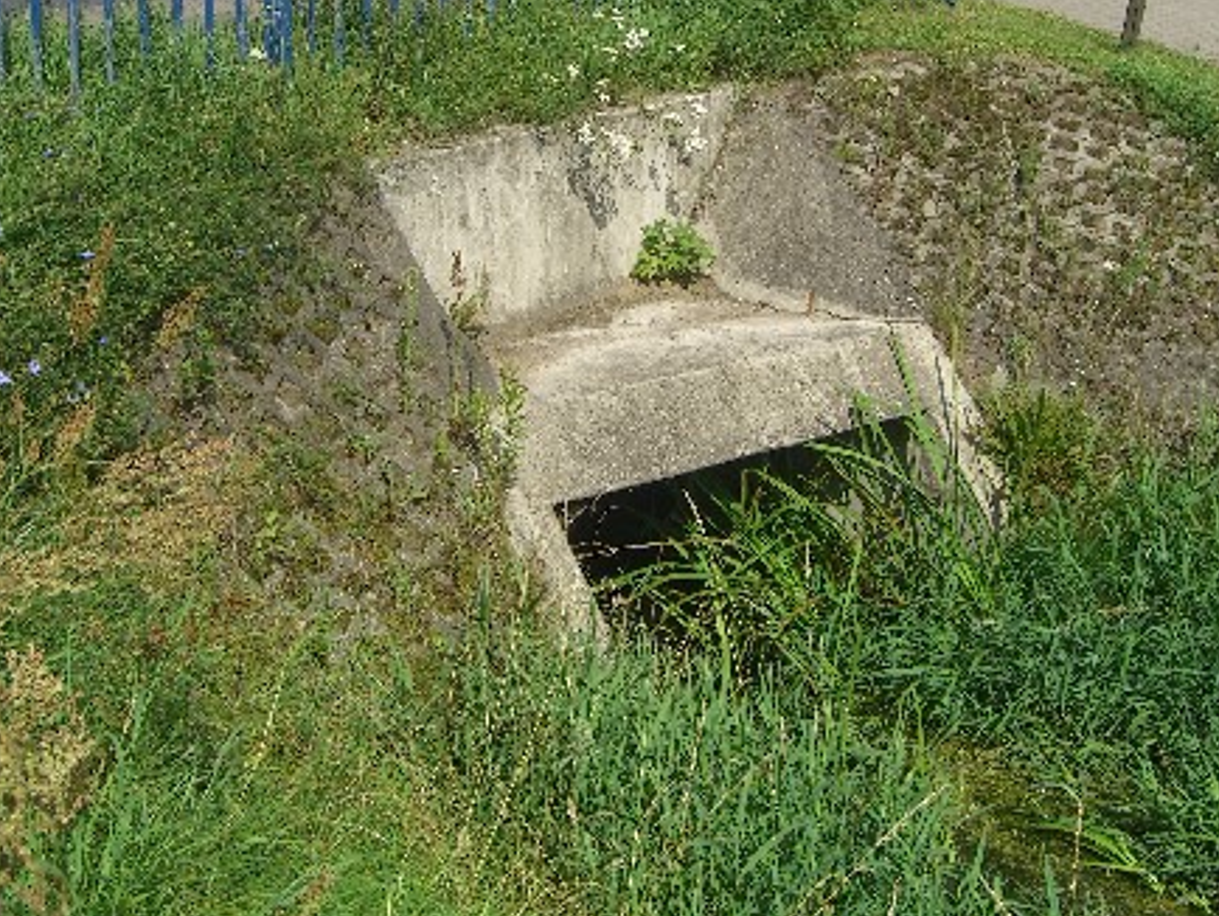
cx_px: 645
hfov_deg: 37.5
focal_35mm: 51
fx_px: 1797
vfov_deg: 28.4
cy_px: 322
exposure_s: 1/160
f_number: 8
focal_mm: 7.9
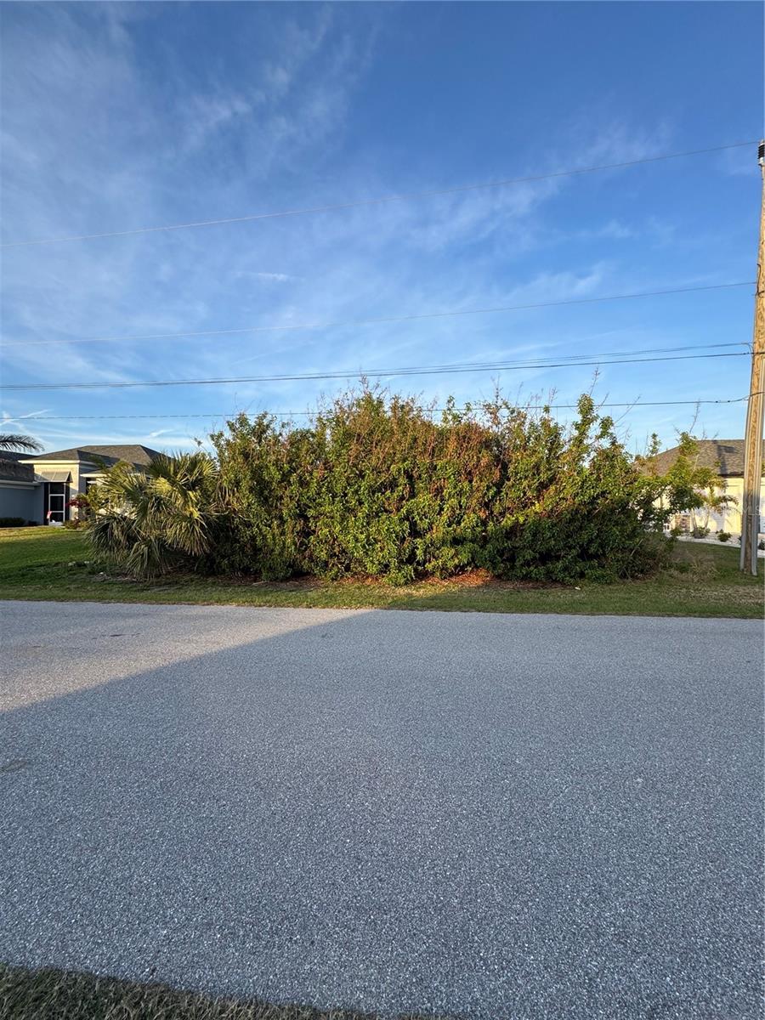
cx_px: 382
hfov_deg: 85.7
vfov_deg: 102.1
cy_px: 510
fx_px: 413
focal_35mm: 14
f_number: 2.2
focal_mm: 2.22
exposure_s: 1/421
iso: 40
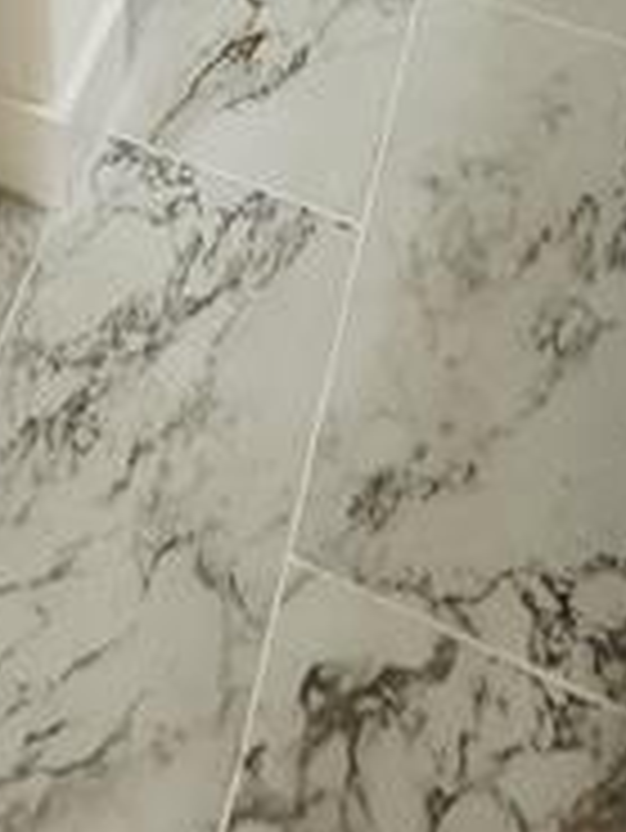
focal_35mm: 54
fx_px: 1301
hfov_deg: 26.7
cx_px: 144
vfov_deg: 19.8
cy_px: -801
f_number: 2.2
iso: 320
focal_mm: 2.2
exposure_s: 1/40
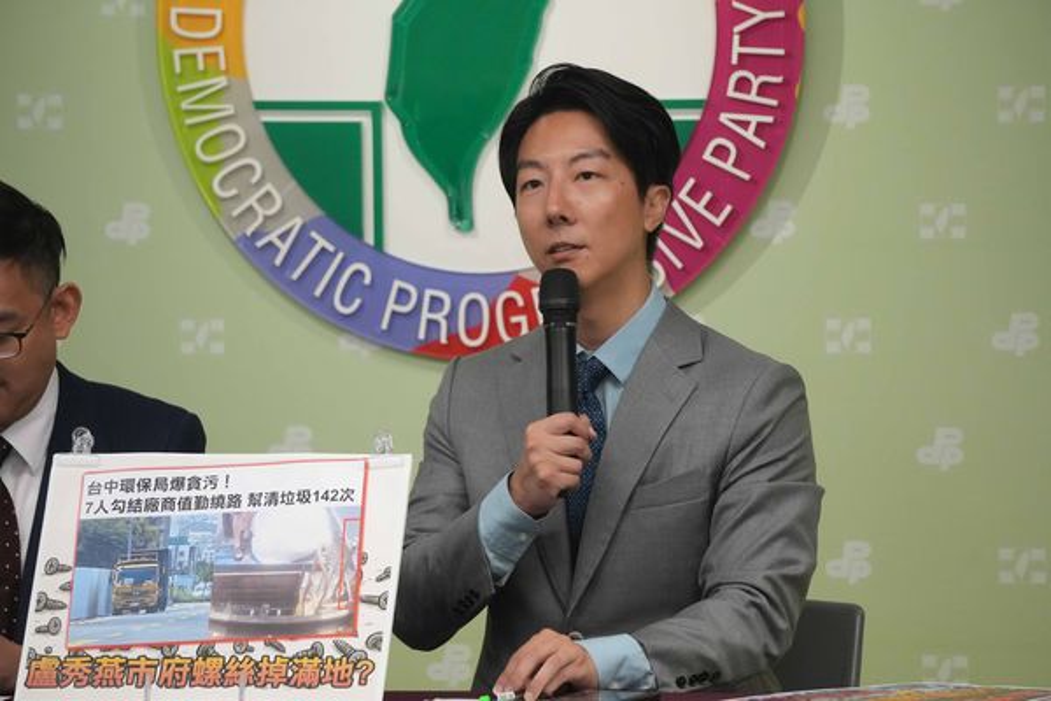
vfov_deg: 5.9
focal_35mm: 232
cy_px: 350
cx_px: 526
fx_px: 6787
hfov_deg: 8.9
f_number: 5.6
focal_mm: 155
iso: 3200
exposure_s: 1/320
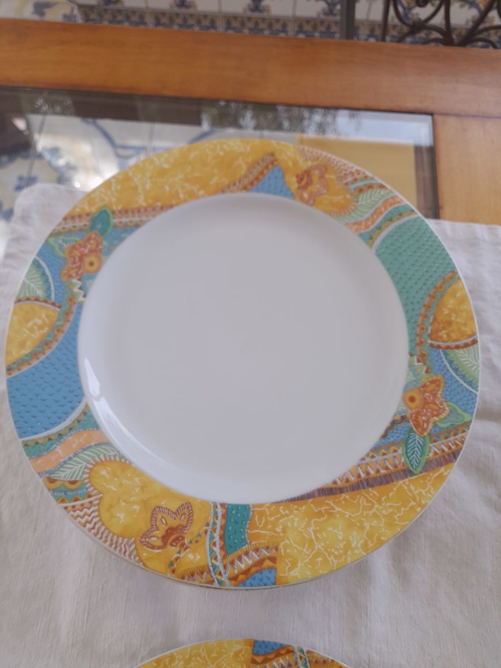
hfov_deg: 54.9
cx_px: 250
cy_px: 334
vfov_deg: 69.4
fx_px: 482
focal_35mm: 25
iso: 32
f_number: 2
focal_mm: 4.6
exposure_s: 1/100
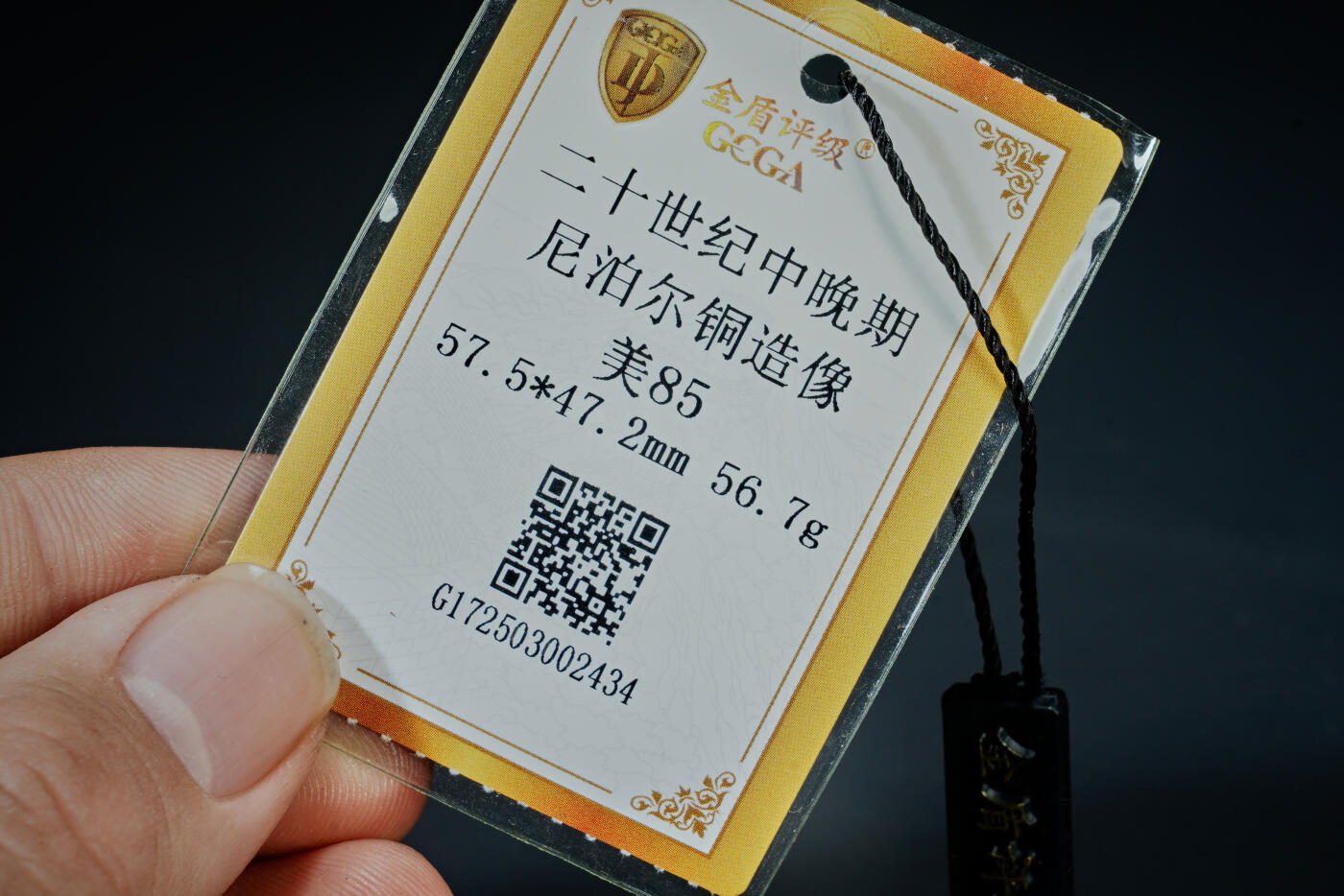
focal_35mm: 132
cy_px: 448
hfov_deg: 15.5
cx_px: 672
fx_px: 4929
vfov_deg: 10.4
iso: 100
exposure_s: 1/160
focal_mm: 88
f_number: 18
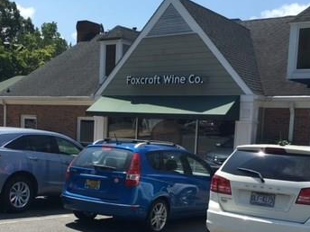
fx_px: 484
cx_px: 131
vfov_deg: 26.6
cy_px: 182
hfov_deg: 35.5
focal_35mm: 54
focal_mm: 4.15
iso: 25
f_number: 2.2
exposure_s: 1/1425
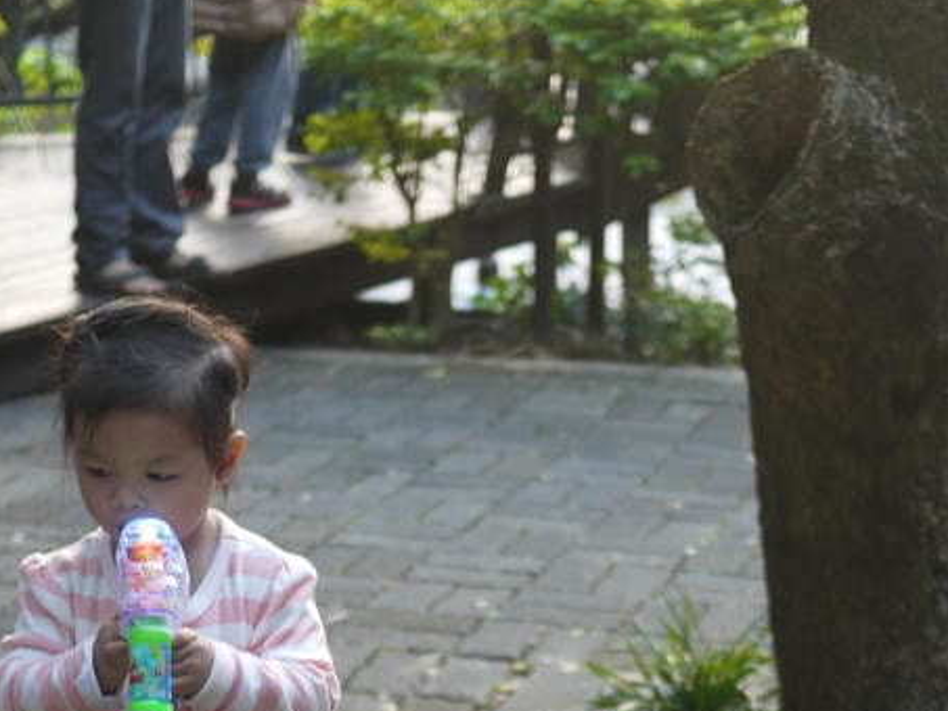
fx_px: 2904
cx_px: 534
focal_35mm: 106
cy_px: 897
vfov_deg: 13.5
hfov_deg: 18.5
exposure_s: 1/60
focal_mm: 20
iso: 160
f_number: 1.7
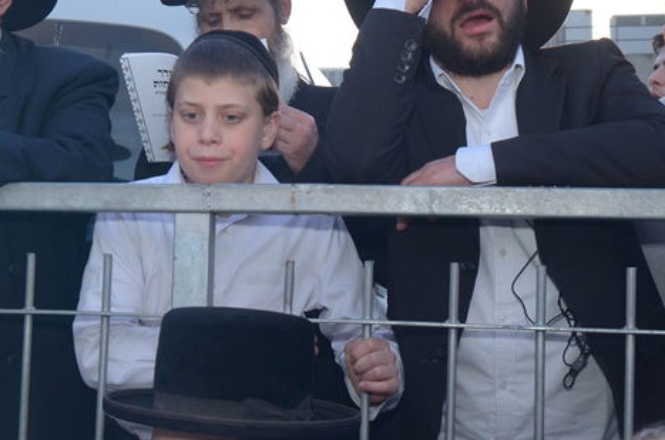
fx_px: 1456
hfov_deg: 25.4
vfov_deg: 17.1
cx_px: 154
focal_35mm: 79
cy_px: 127
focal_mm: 24
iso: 640
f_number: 7.1
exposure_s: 1/160
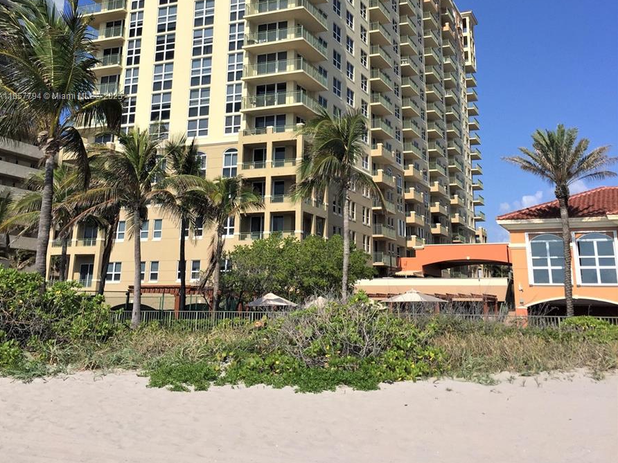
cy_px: 97
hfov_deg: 47.9
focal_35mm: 39
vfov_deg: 35.7
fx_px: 696
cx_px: 308
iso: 32
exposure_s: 1/3968
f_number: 2.2
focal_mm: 4.15
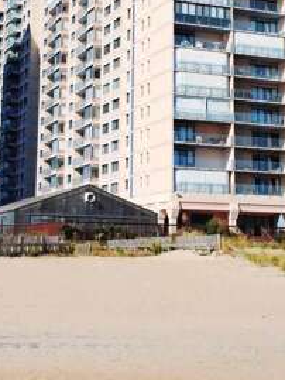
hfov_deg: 19.2
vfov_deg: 24.9
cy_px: 75
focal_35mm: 77
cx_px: 132
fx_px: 845
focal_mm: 28
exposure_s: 1/320
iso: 100
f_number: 9
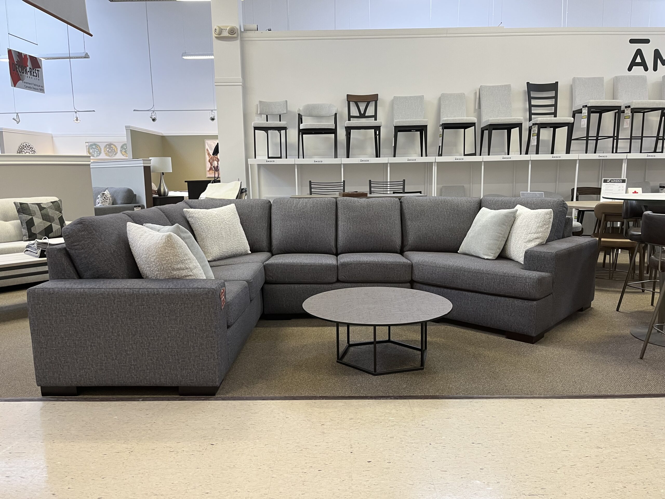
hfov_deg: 67.3
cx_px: 332
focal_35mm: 26
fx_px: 499
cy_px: 250
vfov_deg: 53.1
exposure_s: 1/60
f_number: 1.6
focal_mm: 5.1
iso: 200
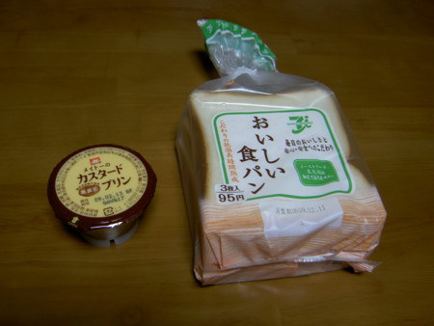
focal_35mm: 34
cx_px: 217
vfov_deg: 41.8
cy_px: 163
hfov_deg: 53.9
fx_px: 427
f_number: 2.8
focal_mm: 5.6
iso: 50
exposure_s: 1/10
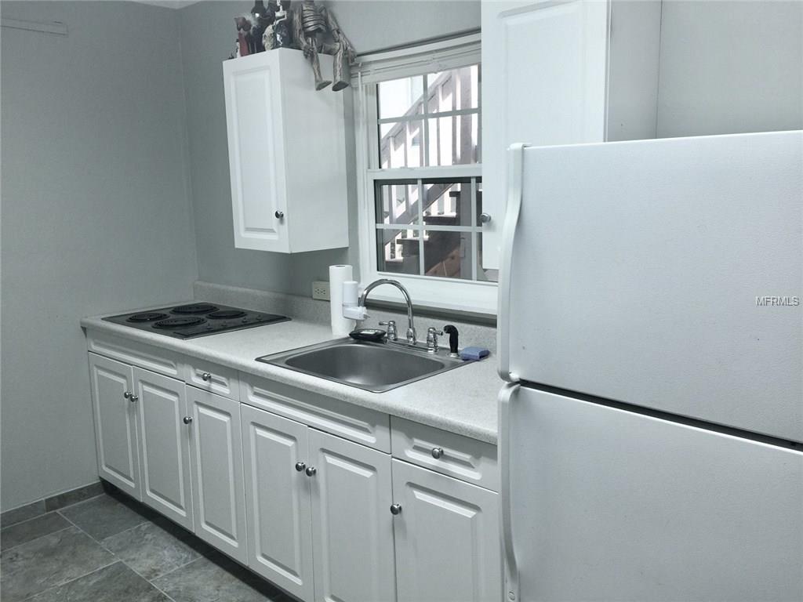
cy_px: 301
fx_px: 673
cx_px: 402
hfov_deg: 61.7
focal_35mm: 29
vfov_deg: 48.2
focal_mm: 4.15
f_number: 2.2
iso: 32
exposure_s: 1/40
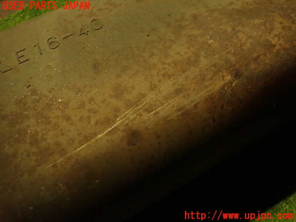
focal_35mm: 25
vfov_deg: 54.9
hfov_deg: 69.4
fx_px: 214
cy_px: 111
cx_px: 148
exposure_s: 1/30
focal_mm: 4.5
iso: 500
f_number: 2
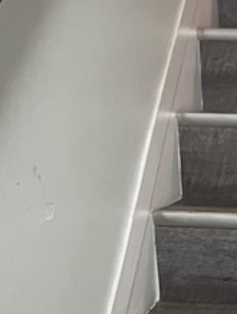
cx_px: 322
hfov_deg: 20.6
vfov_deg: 27.2
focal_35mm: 64
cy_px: 360
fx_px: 583
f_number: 1.8
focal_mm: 1.57
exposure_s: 1/40
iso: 640
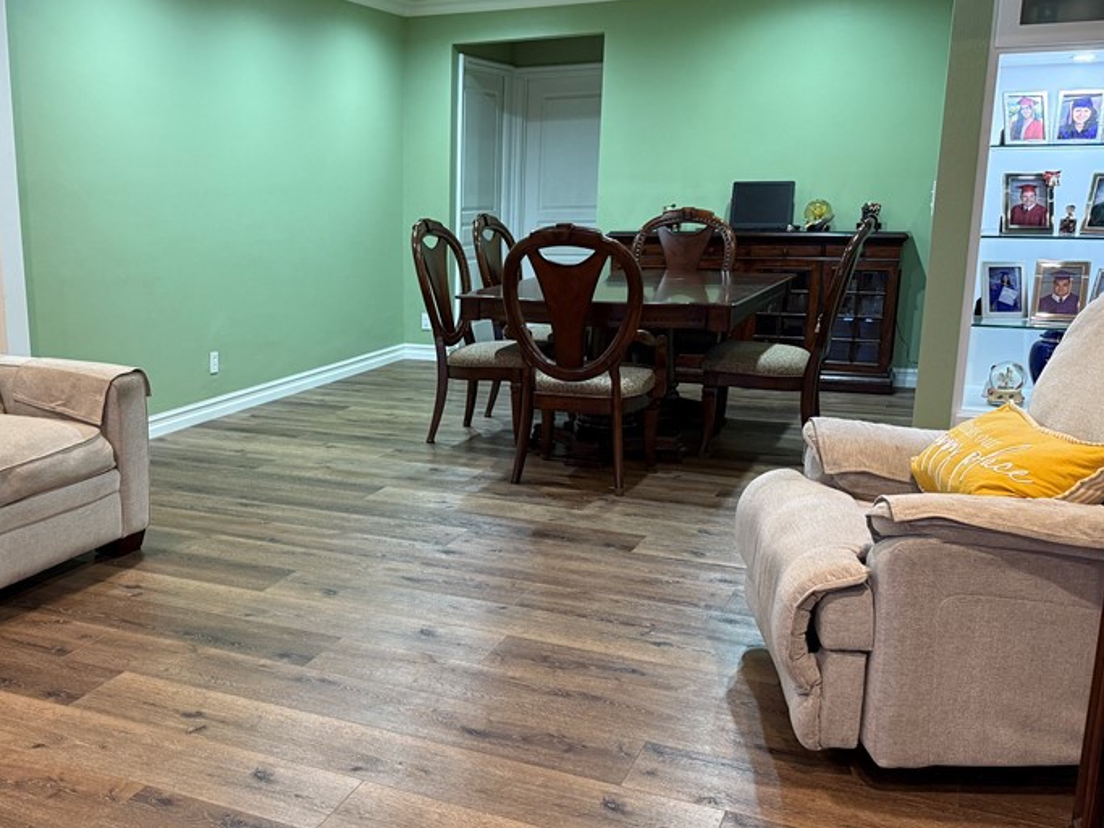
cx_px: 336
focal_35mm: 36
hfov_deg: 50.1
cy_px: 440
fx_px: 1148
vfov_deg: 39.6
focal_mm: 6.76
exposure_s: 1/60
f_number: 1.78
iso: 320
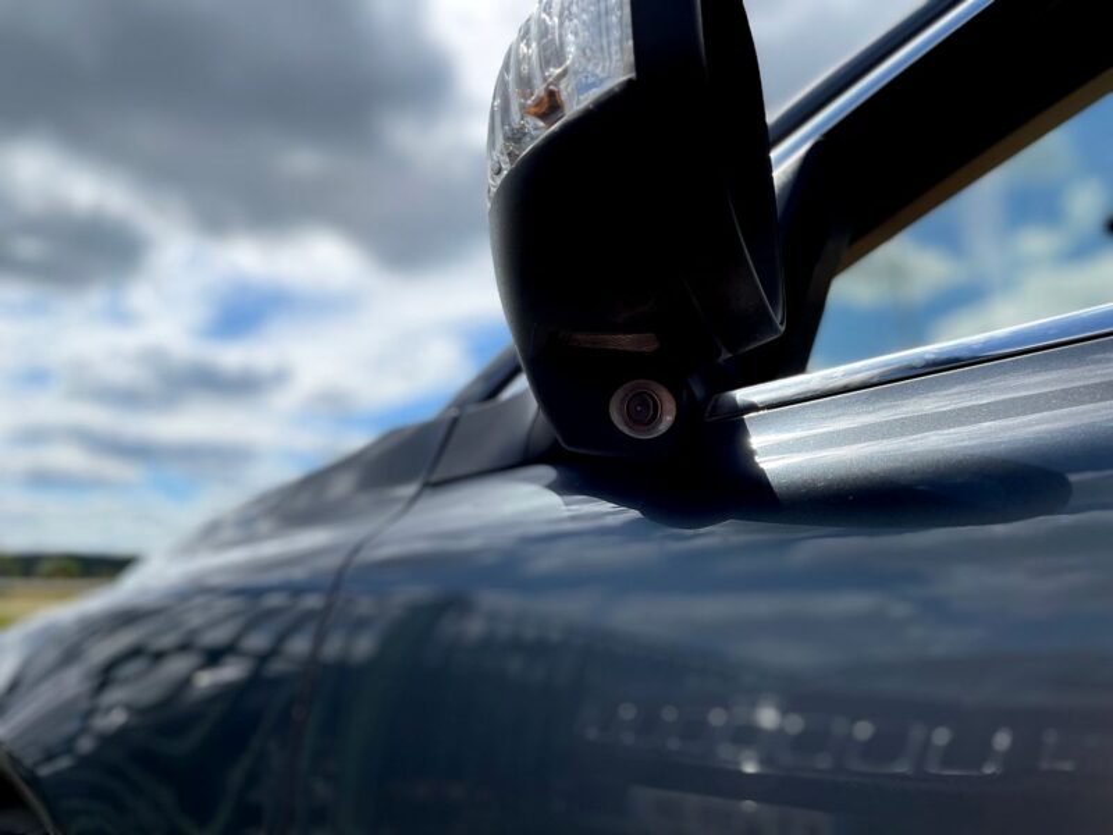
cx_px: 556
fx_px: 836
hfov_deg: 67.3
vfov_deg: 53.1
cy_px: 418
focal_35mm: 26
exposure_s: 1/9091
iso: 50
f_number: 1.6
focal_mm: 4.2
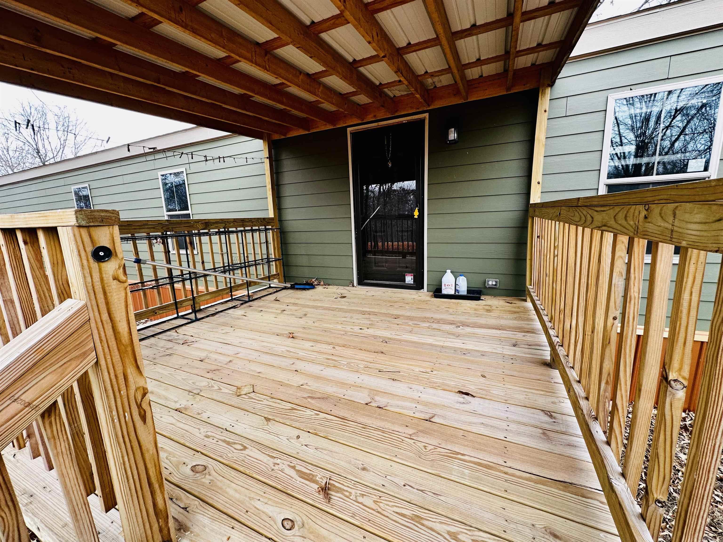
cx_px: 362
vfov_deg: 85.7
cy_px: 271
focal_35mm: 14
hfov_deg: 102.1
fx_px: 292
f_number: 2.2
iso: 64
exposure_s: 1/99
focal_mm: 2.22
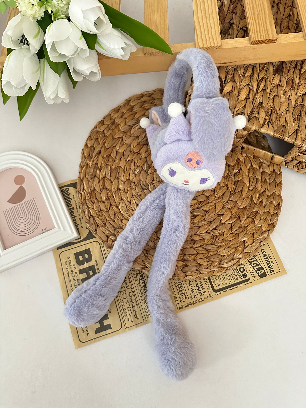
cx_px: 153
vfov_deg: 71.6
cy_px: 204
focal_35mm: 24
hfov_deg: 56.8
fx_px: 283
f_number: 1.78
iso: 800
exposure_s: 1/60
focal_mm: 6.86
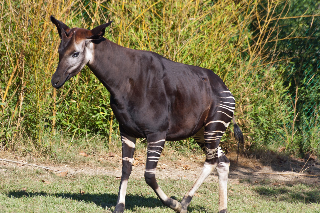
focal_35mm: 338
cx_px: 148
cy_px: 105
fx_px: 3006
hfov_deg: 6.1
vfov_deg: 4.1
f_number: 8
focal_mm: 210
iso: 200
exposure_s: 1/250
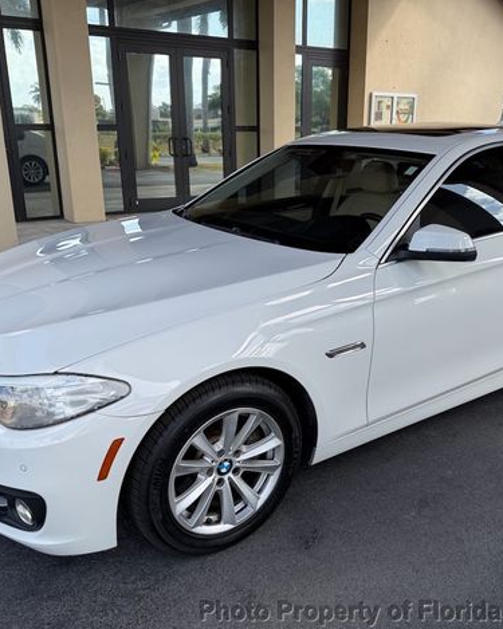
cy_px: 318
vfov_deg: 55.7
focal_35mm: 32
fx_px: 596
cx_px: 292
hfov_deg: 45.6
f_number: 1.78
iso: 80
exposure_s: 1/1437
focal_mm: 6.76
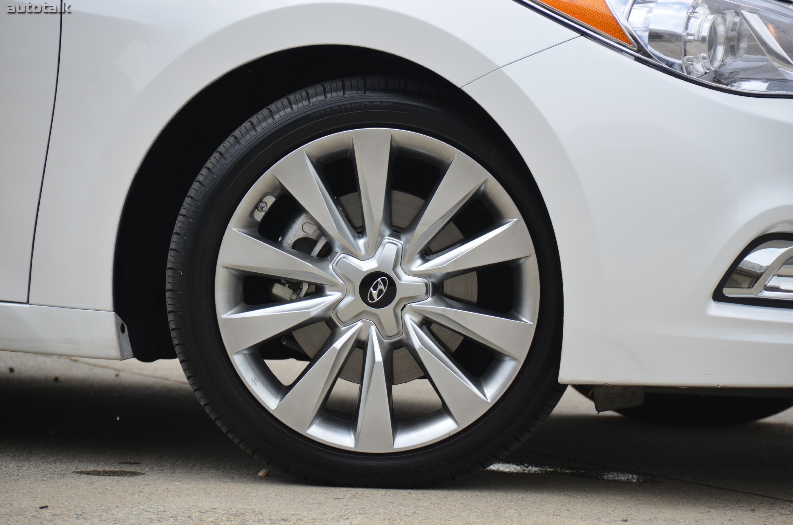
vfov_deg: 5.4
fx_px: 5606
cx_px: 396
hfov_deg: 8.1
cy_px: 262
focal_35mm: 255
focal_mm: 170
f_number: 5.6
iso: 400
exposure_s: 1/1000
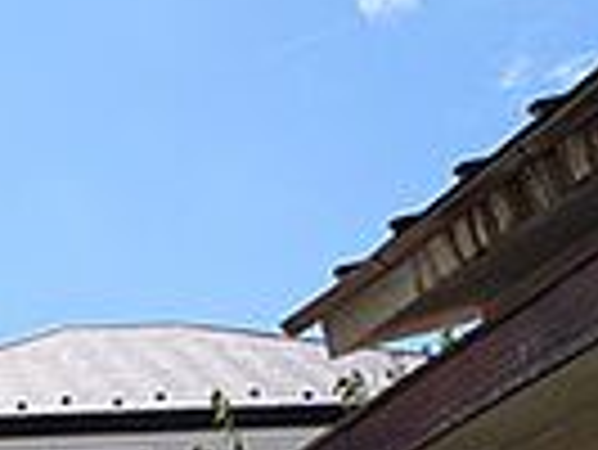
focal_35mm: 112
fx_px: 1937
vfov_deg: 12.1
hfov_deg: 15.2
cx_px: -481
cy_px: 830
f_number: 1.7
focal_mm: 4.53
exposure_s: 1/1653
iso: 30
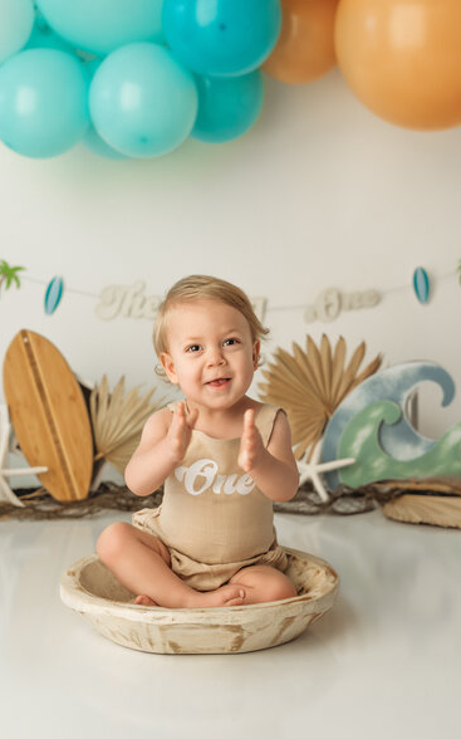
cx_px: 212
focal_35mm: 52
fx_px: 1046
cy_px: 370
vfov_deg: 38.9
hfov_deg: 24.8
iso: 125
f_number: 3.2
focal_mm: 50
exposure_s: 1/200
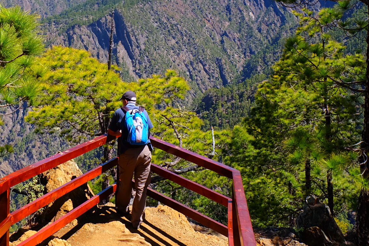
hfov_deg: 36.6
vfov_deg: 23.5
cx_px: 131
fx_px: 554
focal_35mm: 54
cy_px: -23
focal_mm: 16
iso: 250
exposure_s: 1/420
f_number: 7.1
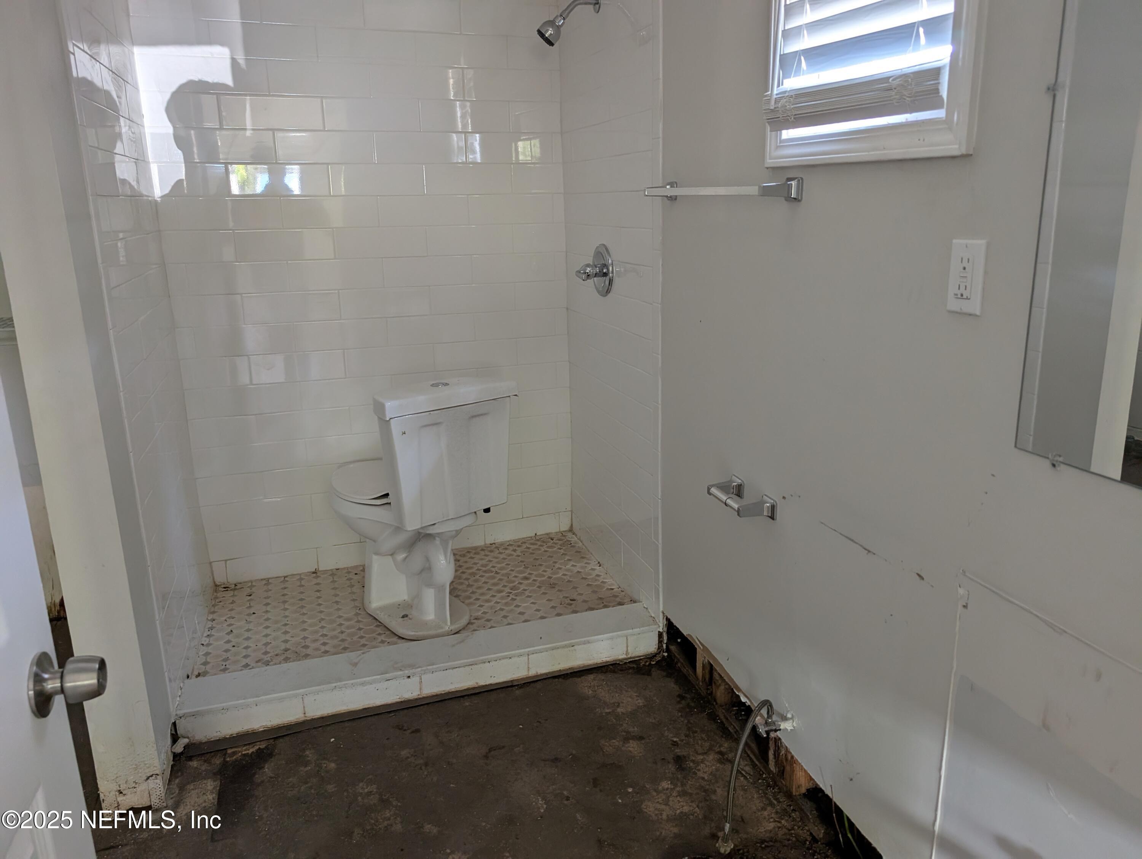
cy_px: 430
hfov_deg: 71.5
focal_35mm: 24
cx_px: 571
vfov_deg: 56.9
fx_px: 793
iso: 431
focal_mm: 6.9
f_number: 1.68
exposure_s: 1/93.7
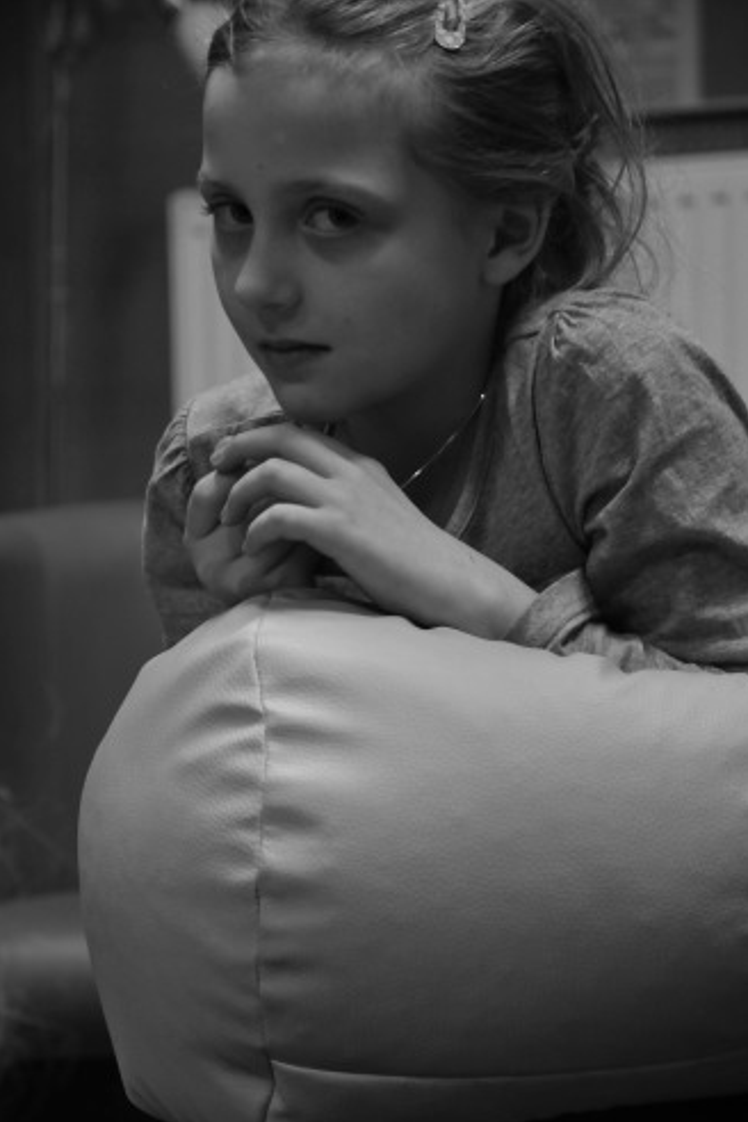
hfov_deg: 10.6
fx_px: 4036
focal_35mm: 130
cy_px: 568
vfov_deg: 15.8
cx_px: 374
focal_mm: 85
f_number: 5.6
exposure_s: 1/30
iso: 900
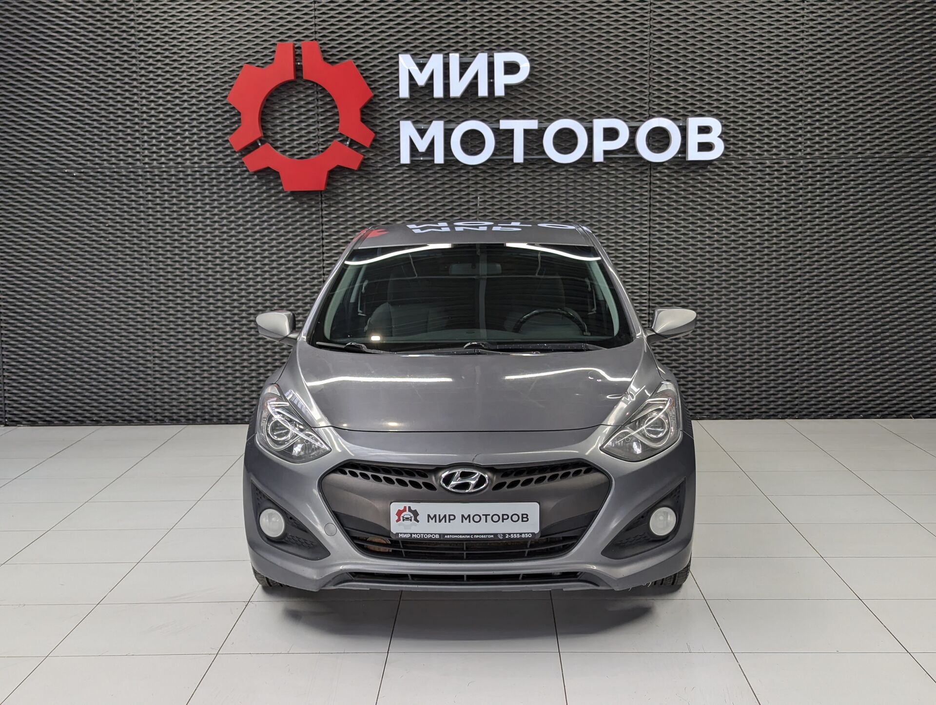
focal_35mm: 48
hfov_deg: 39.6
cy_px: 352
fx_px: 1300
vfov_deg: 30.3
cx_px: 468
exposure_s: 1/268
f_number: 1.85
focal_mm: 6.81
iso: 88
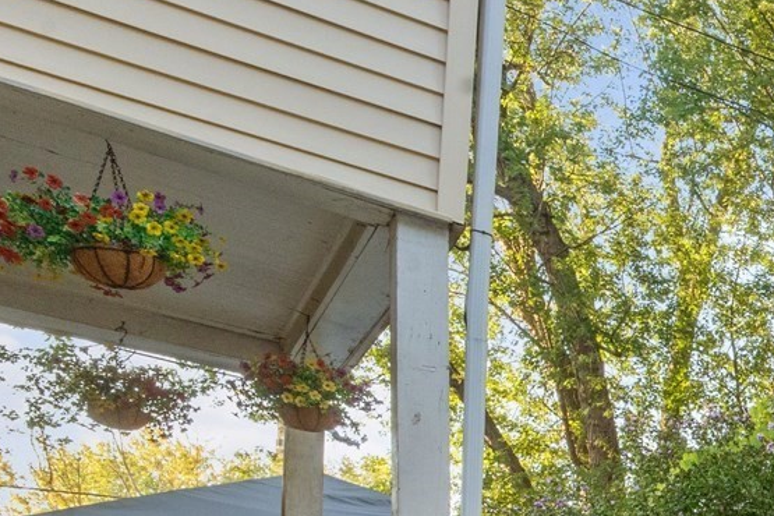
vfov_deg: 21.1
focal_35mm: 59
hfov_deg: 22.0
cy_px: 646
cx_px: 1372
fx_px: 1268
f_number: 11
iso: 1600
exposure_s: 1/60
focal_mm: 16
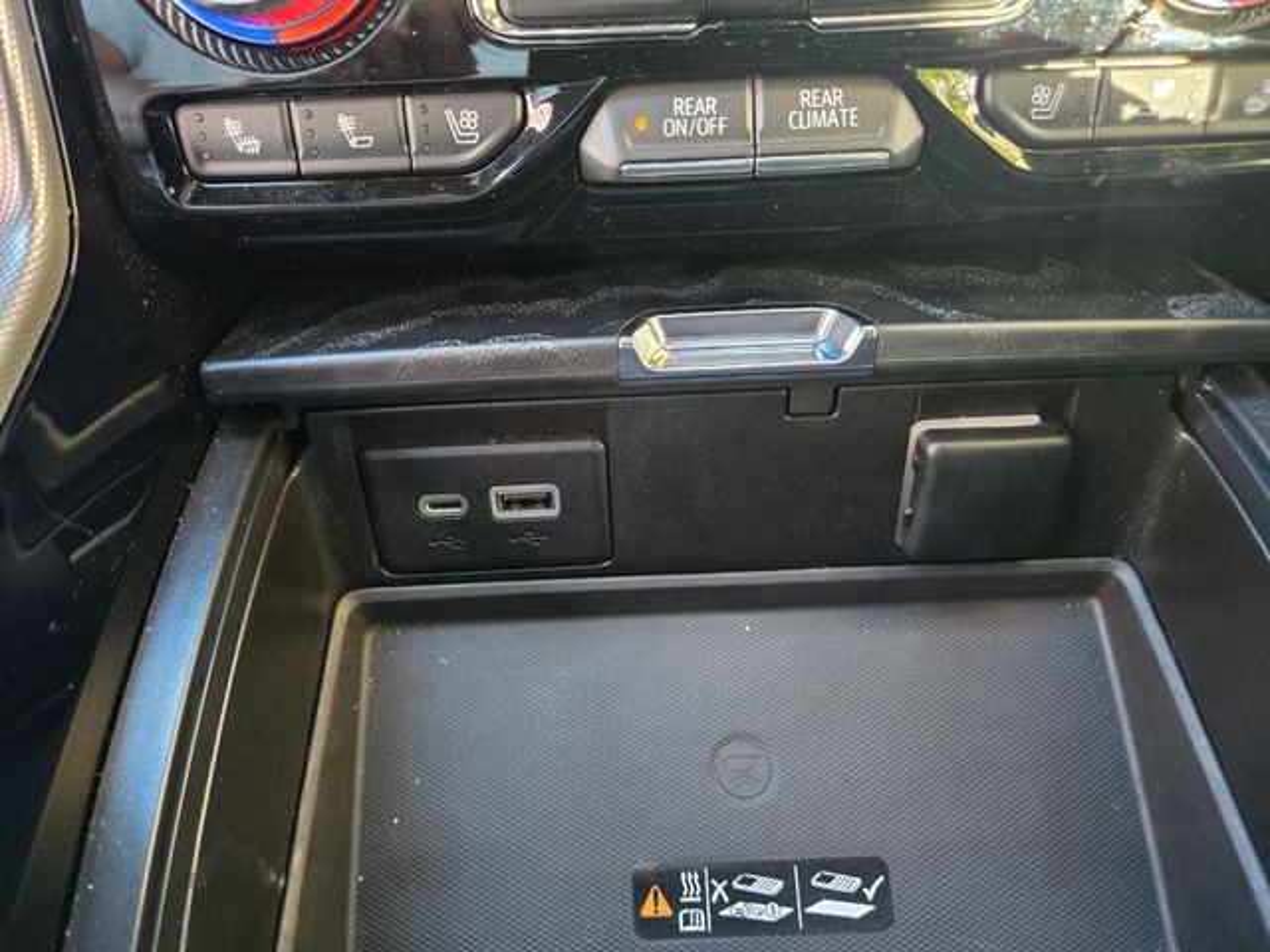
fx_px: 844
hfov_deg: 73.9
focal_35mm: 23
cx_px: 635
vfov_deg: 58.9
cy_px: 476
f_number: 1.8
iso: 800
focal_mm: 5.4
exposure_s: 1/32.6
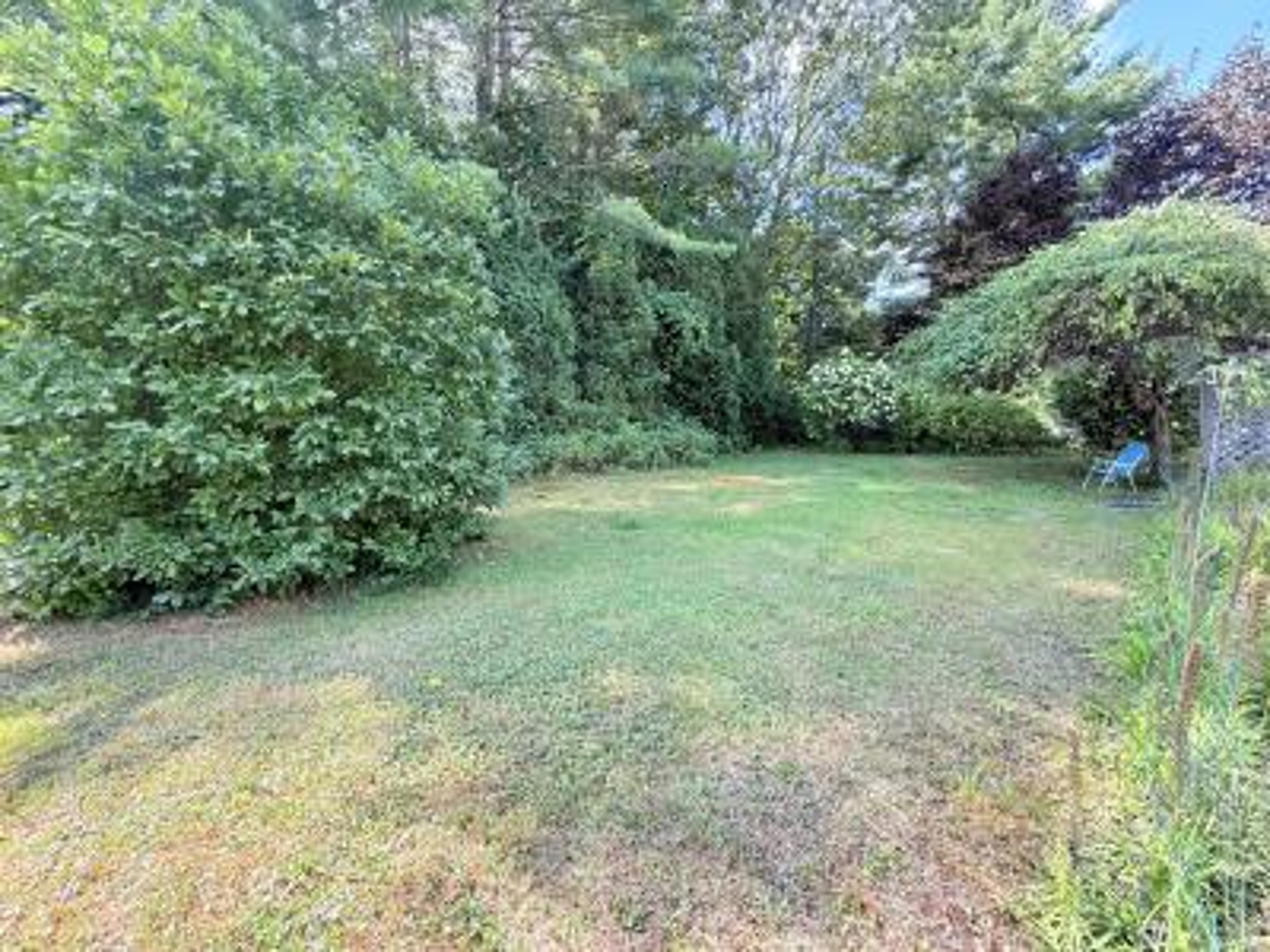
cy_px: 476
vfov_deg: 85.7
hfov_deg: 102.1
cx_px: 635
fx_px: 514
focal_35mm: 14
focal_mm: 2.22
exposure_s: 1/119
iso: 50
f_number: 2.2
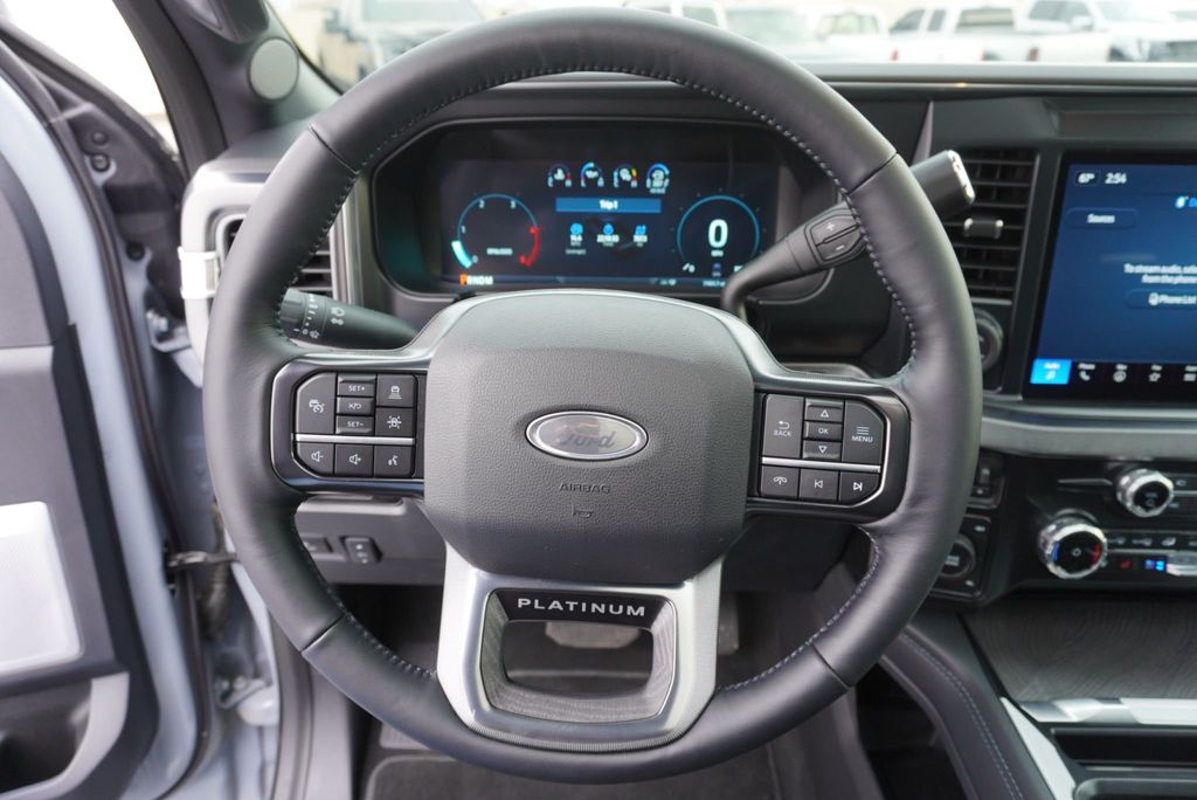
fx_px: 798
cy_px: 400
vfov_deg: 53.2
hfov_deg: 73.7
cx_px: 598
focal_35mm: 24
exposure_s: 1/60
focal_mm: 16
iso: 320
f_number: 4
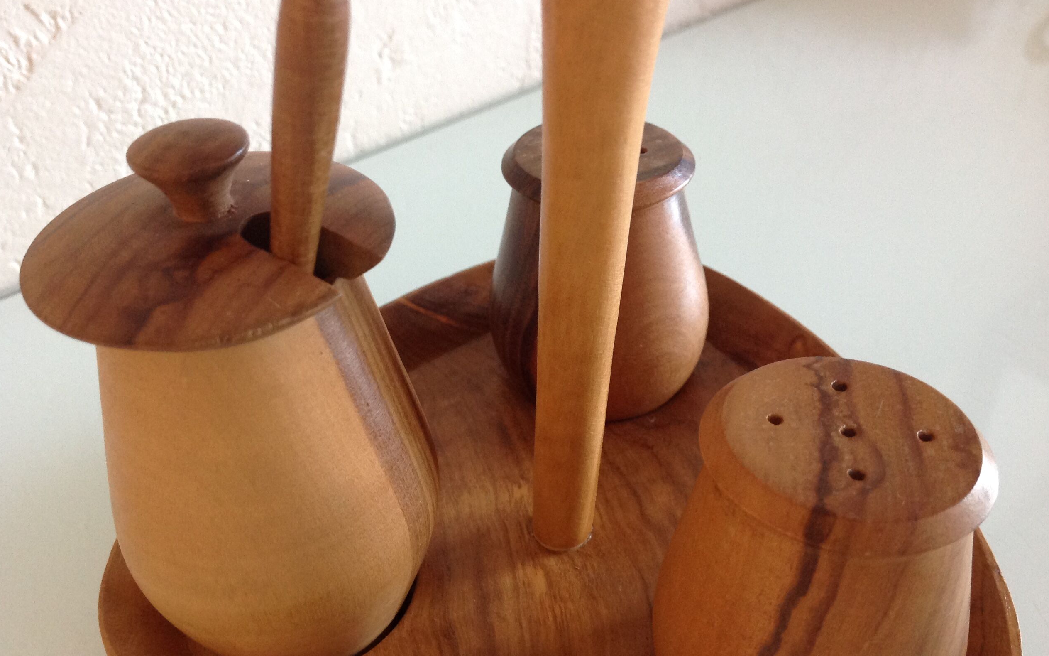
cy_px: 346
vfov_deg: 33.6
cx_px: 516
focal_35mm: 38
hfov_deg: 51.5
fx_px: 1086
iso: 160
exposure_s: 1/15
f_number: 2.4
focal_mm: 4.28
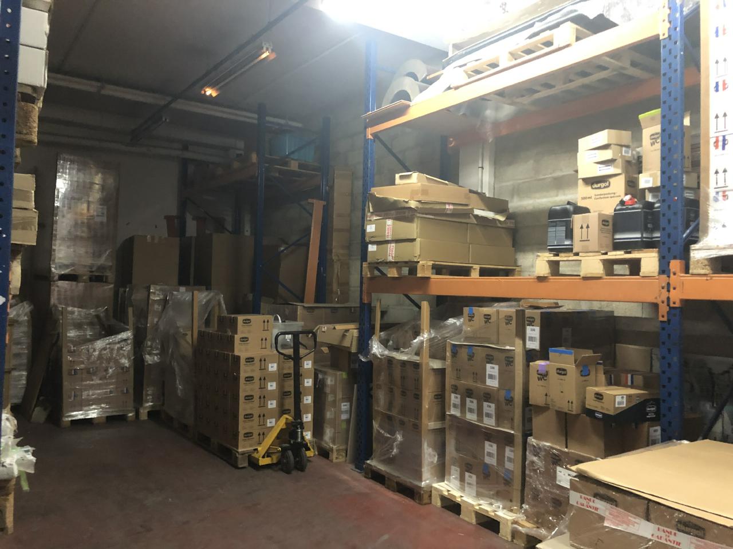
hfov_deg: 63.4
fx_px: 593
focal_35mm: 28
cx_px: 366
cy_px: 274
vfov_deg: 49.7
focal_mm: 3.99
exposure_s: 1/4
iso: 125
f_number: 1.8
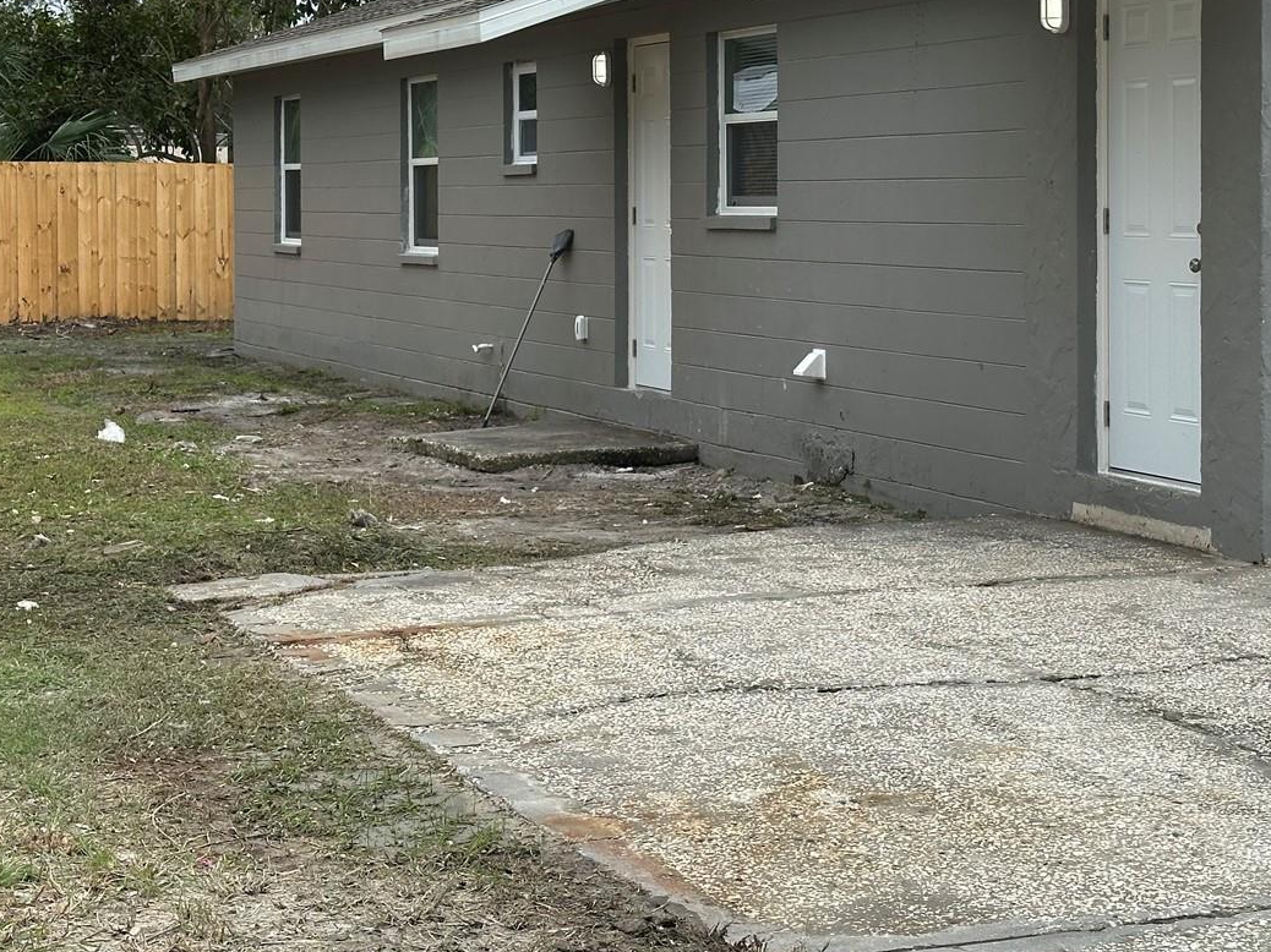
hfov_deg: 26.3
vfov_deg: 19.7
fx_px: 2716
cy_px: 228
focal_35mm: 74
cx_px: 713
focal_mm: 6.86
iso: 64
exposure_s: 1/2358
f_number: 1.78
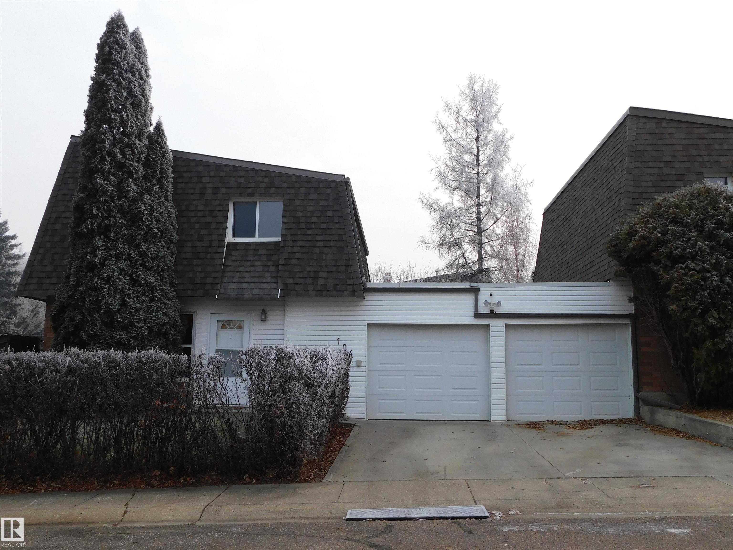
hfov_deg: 60.0
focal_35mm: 30
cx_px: 366
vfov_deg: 46.8
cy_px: 275
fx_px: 635
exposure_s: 1/100
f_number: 3.2
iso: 125
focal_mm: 5.3
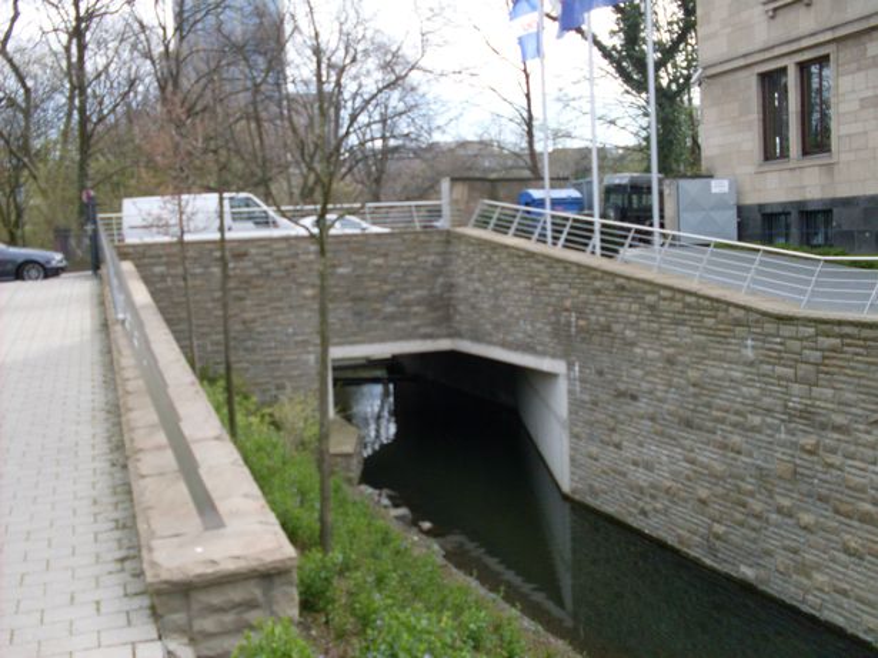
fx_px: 964
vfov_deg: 37.7
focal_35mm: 38
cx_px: 439
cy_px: 329
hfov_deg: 49.0
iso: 80
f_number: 2.8
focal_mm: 6.3
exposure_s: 1/350
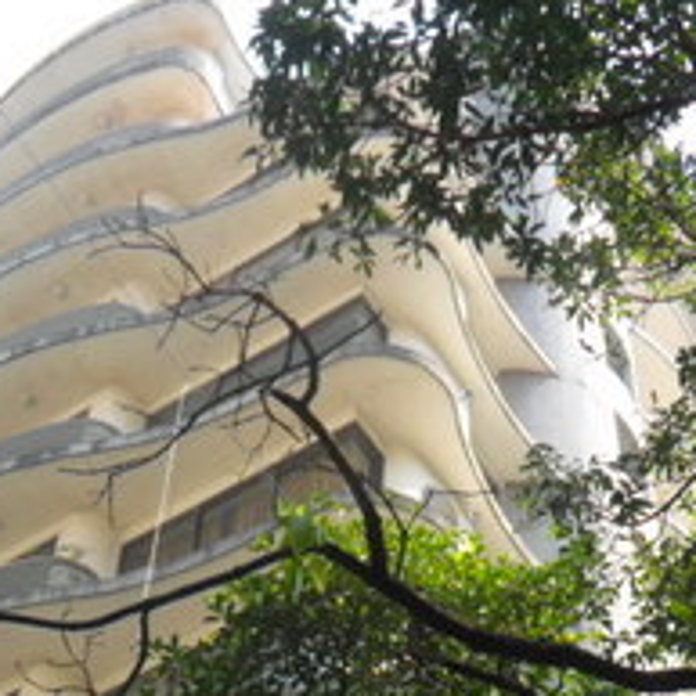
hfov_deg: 21.9
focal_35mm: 79
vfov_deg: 21.0
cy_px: 736
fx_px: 1797
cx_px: 299
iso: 100
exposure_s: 1/250
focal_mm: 4.9
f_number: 3.5
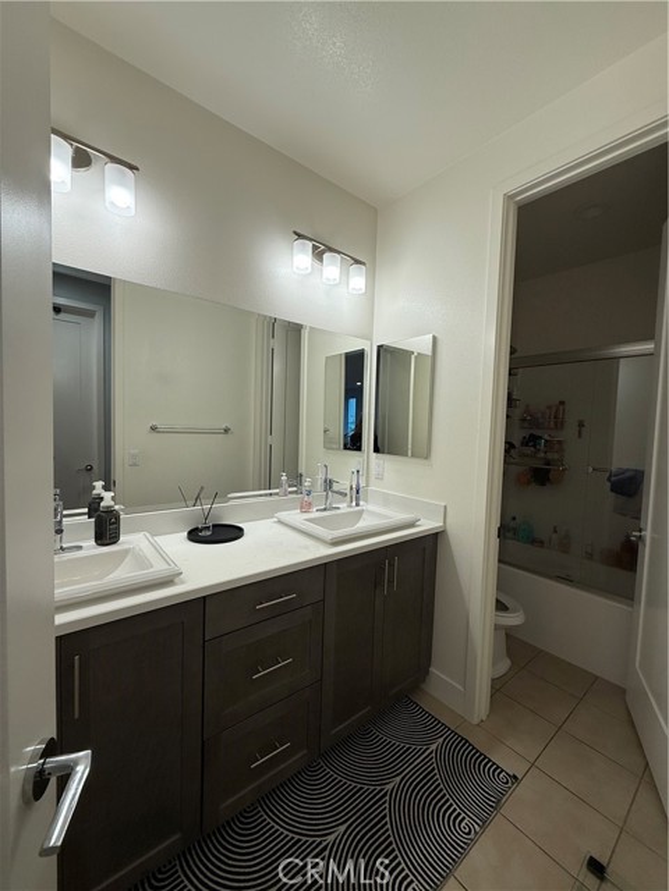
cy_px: 446
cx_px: 334
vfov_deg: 102.1
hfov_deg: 85.7
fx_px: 361
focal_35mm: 14
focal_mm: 2.22
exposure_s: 1/120
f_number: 2.2
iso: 50
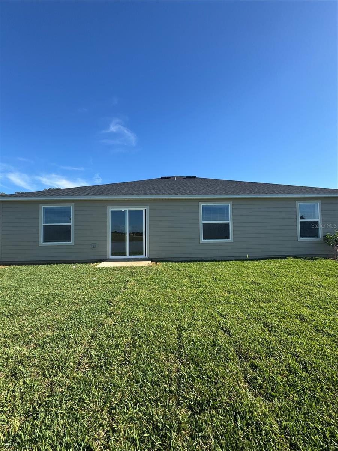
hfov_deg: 85.7
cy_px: 226
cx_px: 169
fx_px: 182
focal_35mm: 14
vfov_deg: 102.1
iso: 50
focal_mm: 2.22
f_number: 2.2
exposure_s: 1/1078
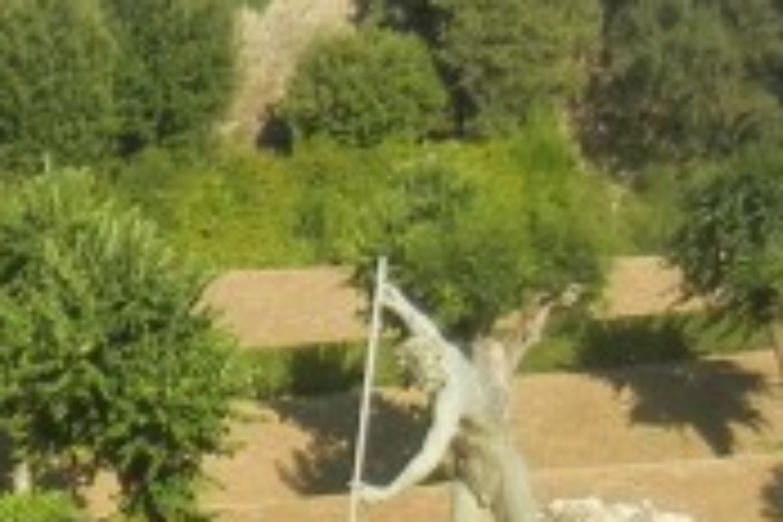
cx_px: -554
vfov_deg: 7.4
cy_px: 603
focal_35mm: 184
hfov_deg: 10.6
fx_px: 4002
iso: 160
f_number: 7
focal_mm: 5.4
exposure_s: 1/260
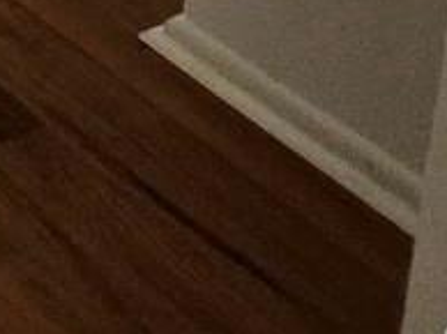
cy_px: -832
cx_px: -848
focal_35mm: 94
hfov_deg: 11.9
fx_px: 1212
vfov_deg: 9.4
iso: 400
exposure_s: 1/60
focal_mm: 2.2
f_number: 2.2
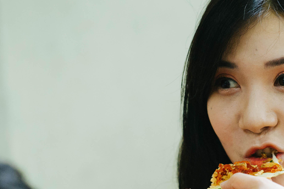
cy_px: 146
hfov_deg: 5.6
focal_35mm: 366
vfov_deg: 3.8
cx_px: 270
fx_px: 2888
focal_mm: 160
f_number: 3.2
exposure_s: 1/160
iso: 1600
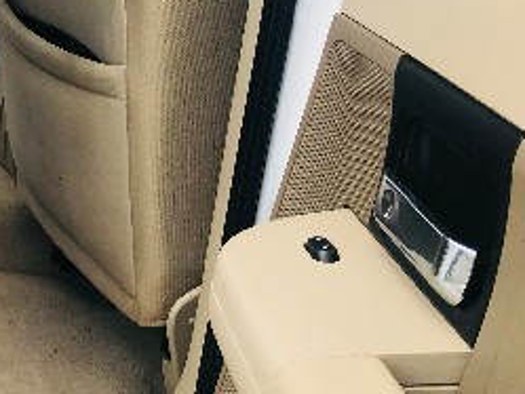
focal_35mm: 72
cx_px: -76
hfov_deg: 24.8
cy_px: 158
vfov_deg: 20.4
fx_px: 1093
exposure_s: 1/488
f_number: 1.8
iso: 20
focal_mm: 3.99
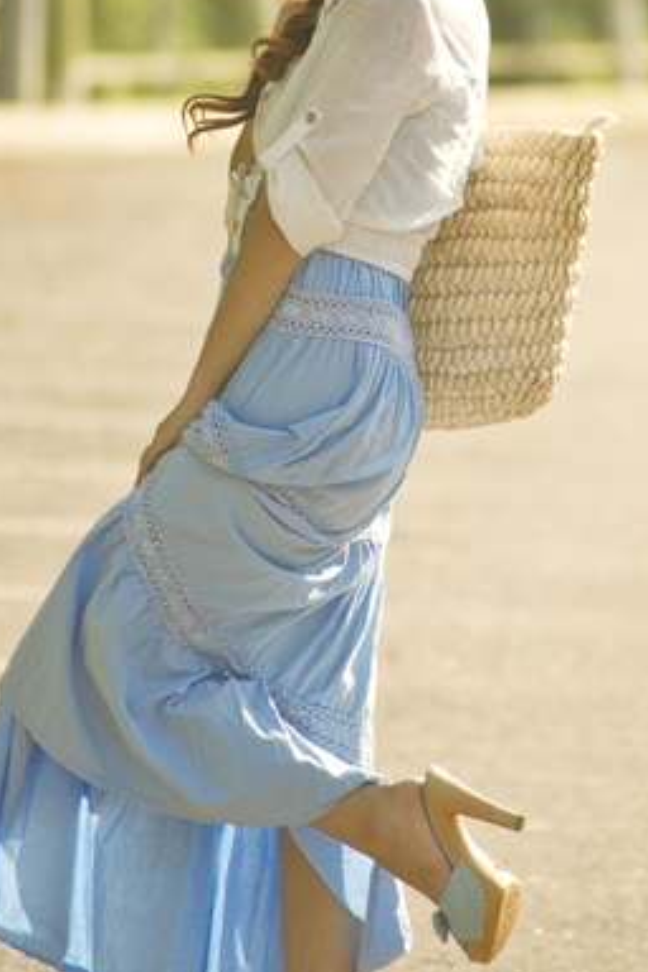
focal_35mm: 625
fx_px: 16874
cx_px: 497
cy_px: 220
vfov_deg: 3.3
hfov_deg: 2.2
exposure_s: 1/750
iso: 400
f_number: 5.6
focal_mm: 300
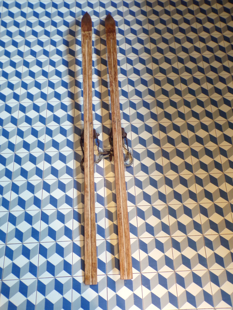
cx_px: 116
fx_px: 287
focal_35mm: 32
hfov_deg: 44.2
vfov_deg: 56.8
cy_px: 155
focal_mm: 5.8
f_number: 3.2
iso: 407
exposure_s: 1/17
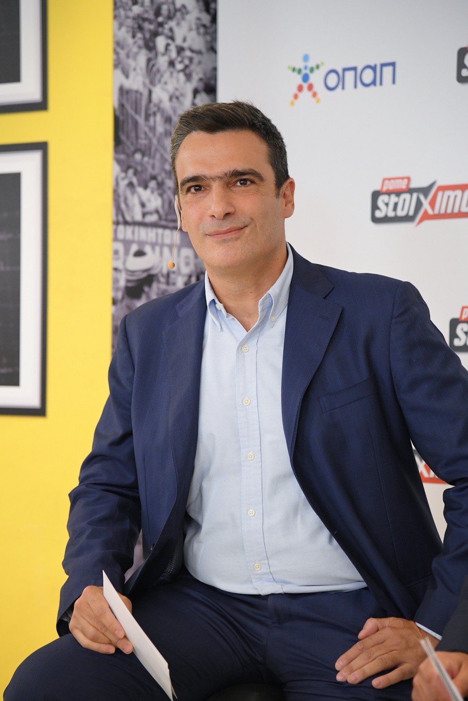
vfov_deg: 17.1
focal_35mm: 120
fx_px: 2340
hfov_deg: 11.4
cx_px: 234
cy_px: 350
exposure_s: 1/400
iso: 4000
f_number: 4
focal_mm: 120
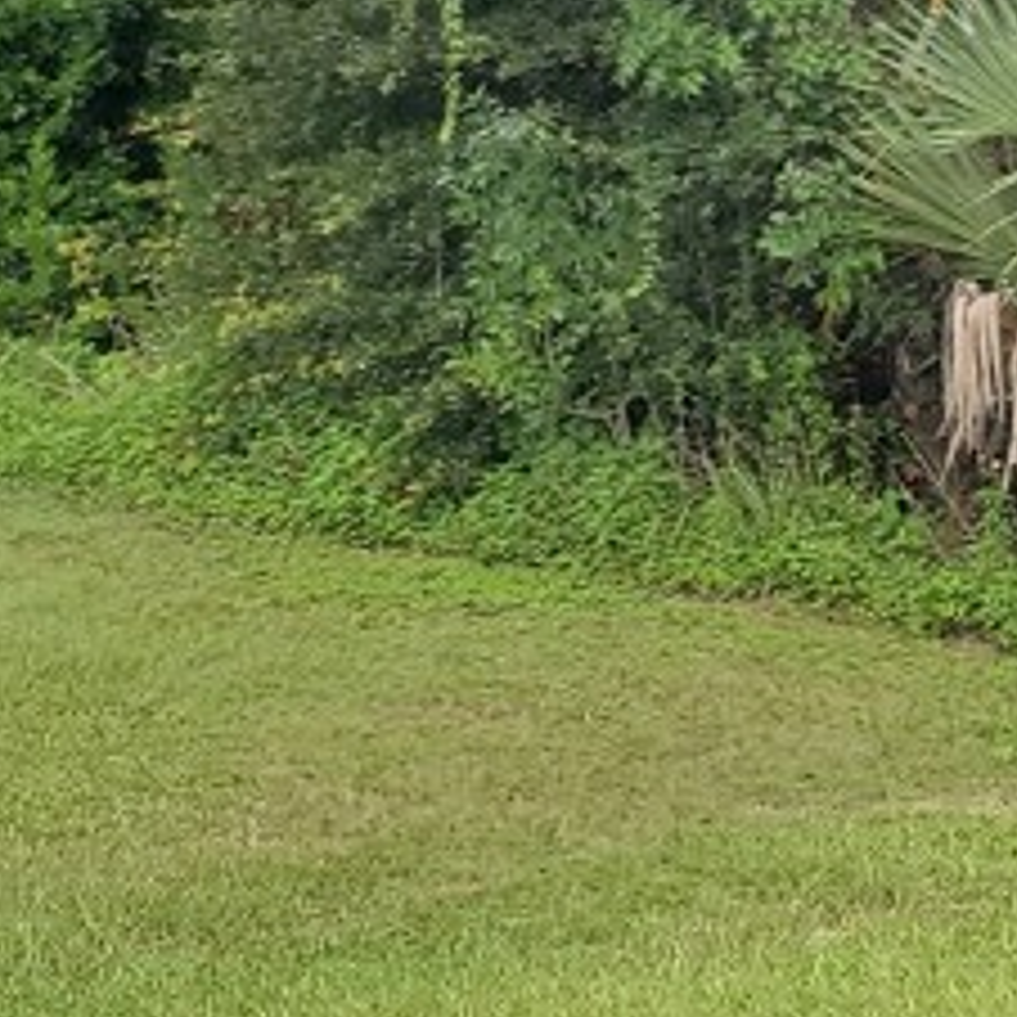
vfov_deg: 15.9
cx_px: 702
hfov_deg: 16.7
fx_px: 3457
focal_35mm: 104
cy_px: -306
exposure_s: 1/265
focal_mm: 4.3
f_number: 2.4
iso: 50
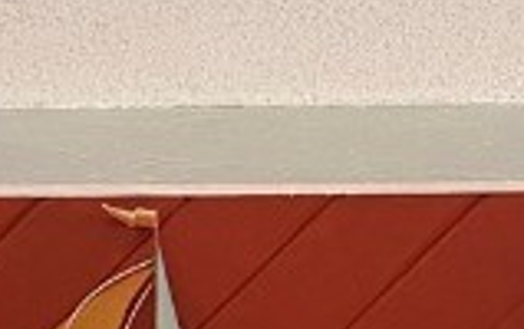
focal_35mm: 177
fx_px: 2532
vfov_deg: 6.4
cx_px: 191
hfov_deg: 11.8
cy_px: 1194
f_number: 1.8
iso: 160
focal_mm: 4.25
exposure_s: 1/60
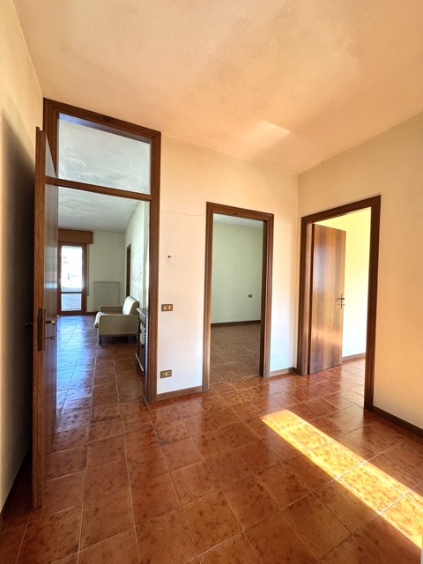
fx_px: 228
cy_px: 282
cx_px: 212
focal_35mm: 14
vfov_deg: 102.1
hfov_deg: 85.7
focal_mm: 2.22
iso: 200
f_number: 2.2
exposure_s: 1/99
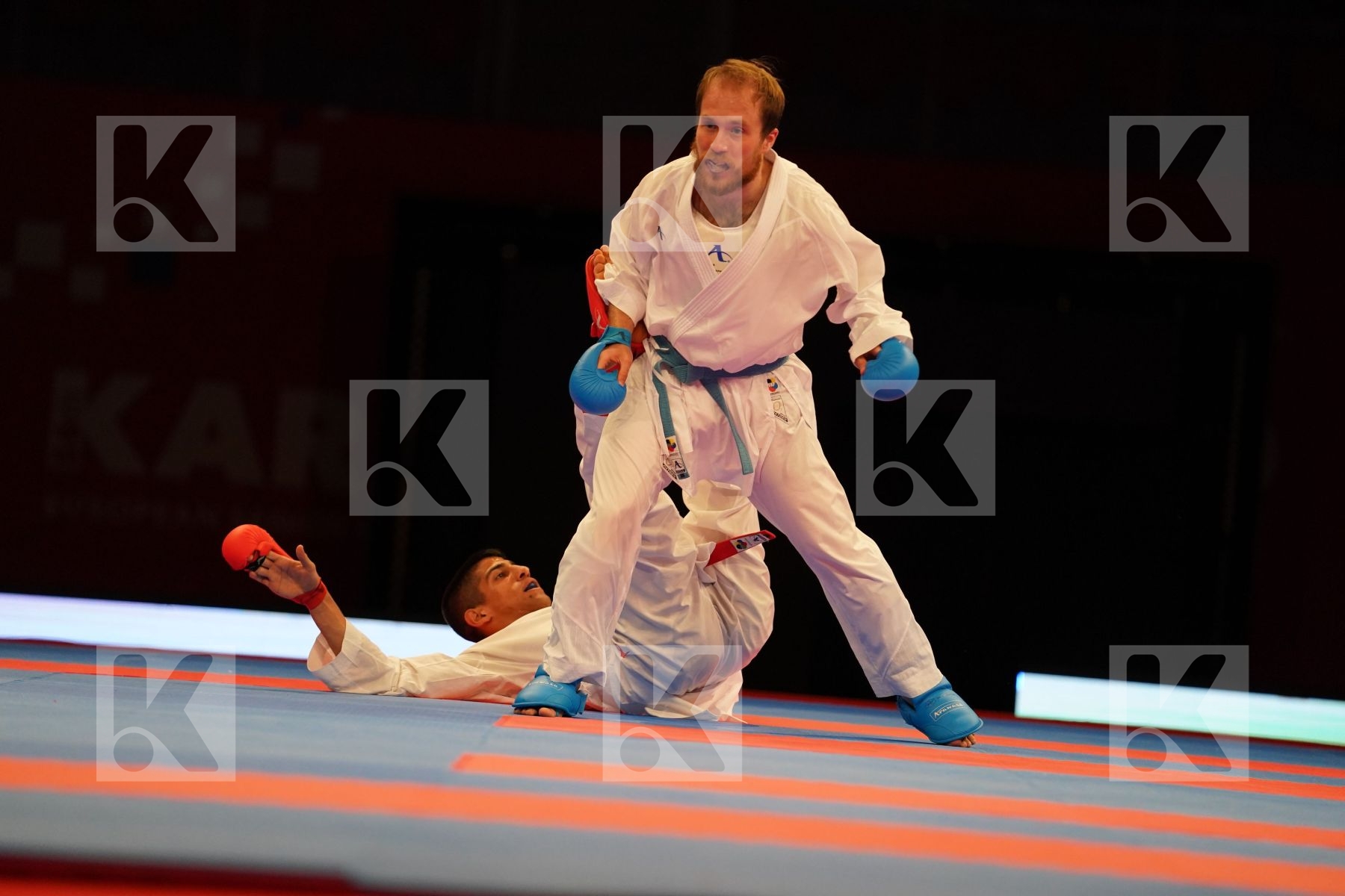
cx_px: 672
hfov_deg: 10.3
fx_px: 7472
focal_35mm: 200
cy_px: 448
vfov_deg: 6.9
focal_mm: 200
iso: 2500
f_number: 2.8
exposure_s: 1/1000
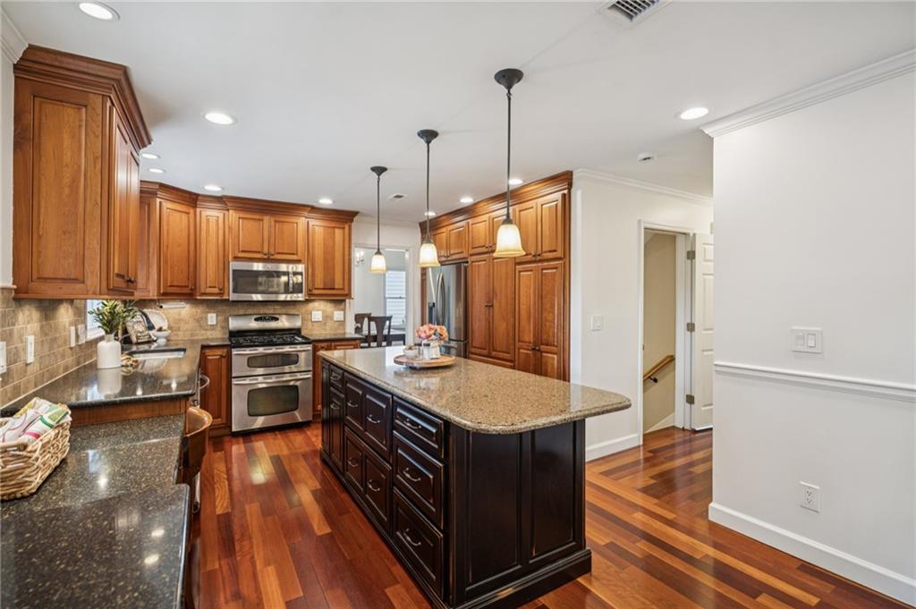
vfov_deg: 73.7
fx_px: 407
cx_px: 458
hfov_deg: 96.8
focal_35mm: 16
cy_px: 304
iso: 400
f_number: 5.6
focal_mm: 16
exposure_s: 1/20
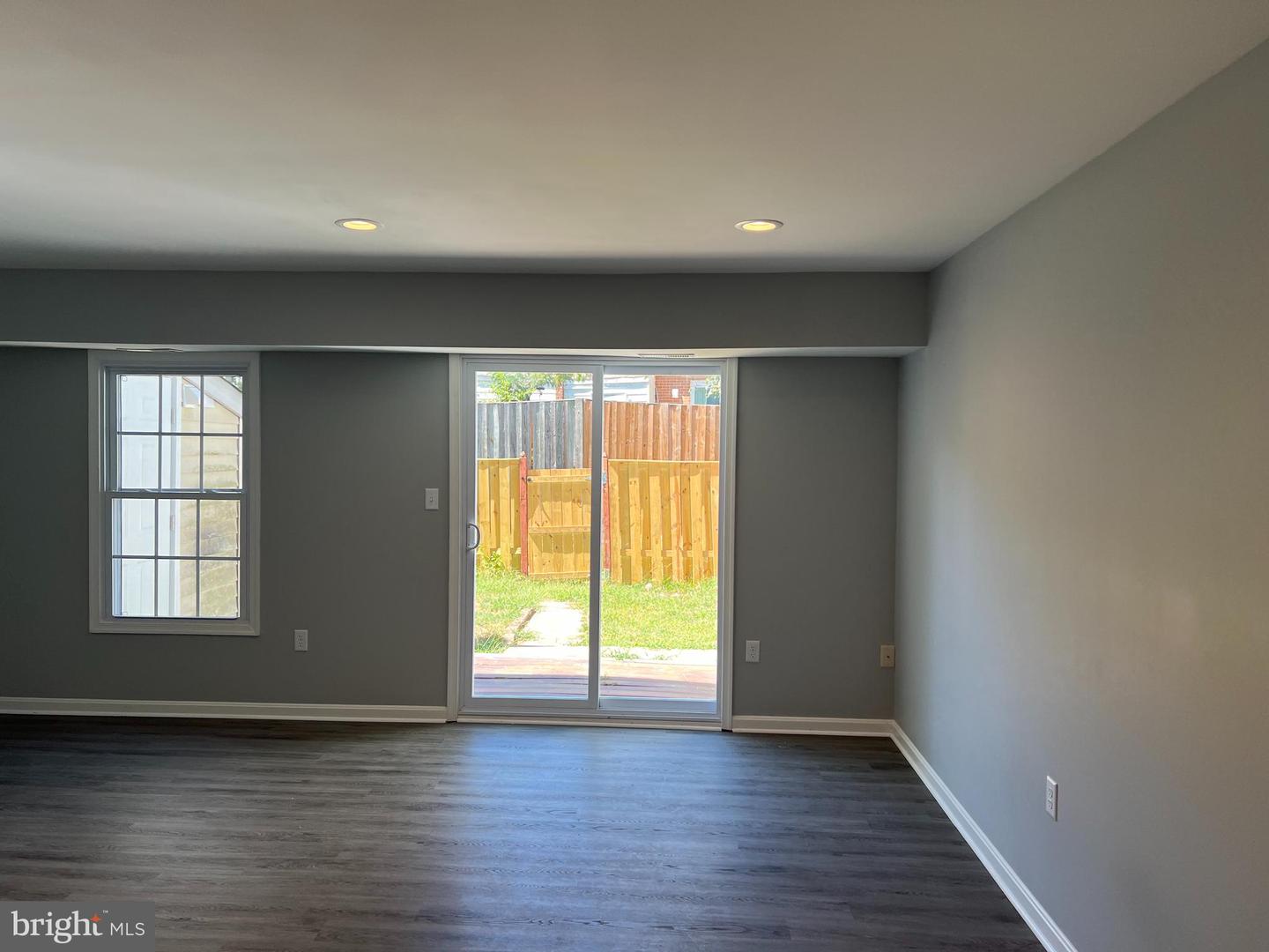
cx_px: 634
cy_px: 476
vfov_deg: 53.1
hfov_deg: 67.3
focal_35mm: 26
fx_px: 953
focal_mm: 5.7
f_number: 1.5
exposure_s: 1/205
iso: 40
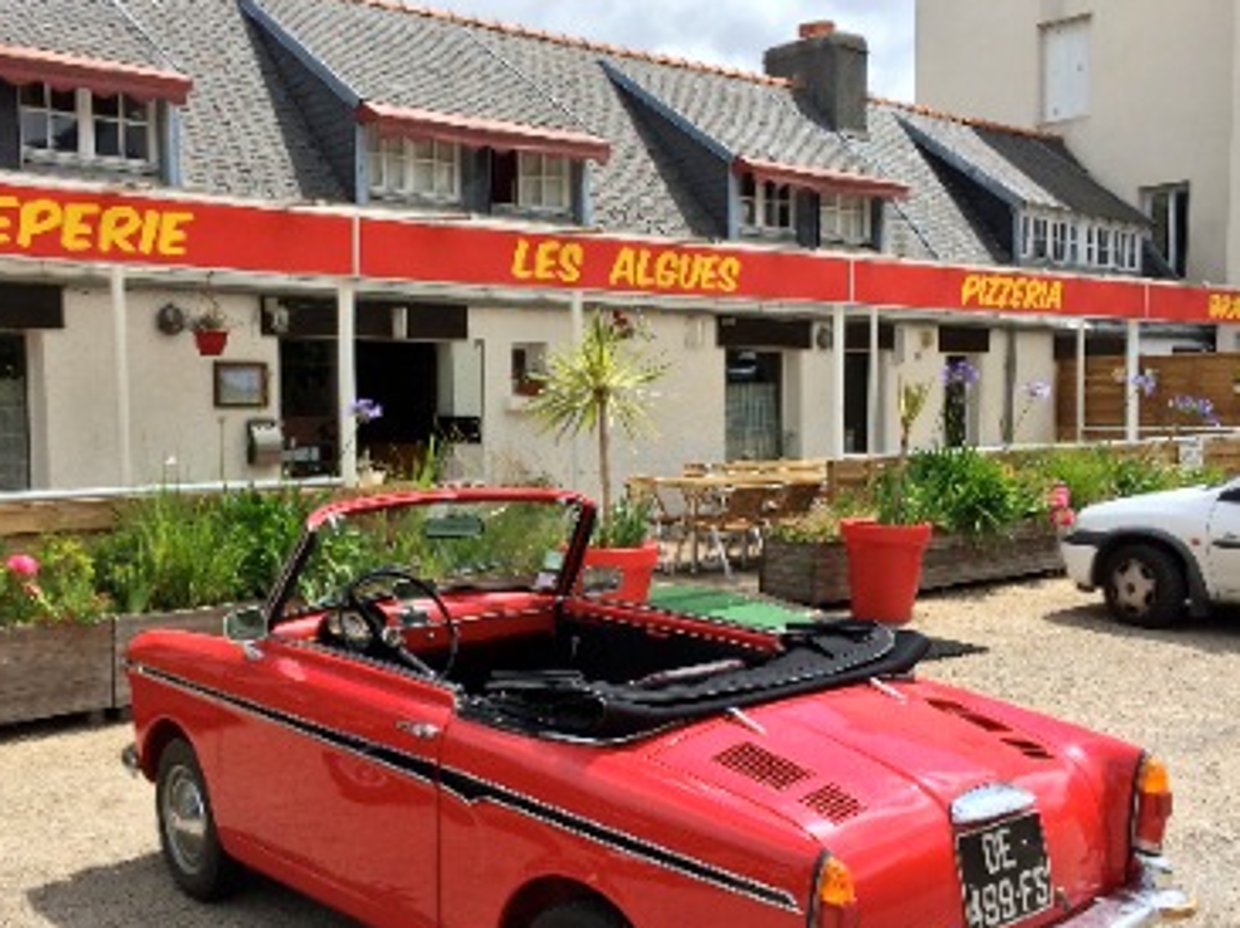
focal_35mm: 41
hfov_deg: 45.7
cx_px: 529
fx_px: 1468
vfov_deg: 35.1
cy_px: 516
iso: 32
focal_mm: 4.12
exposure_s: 1/1642
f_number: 2.2
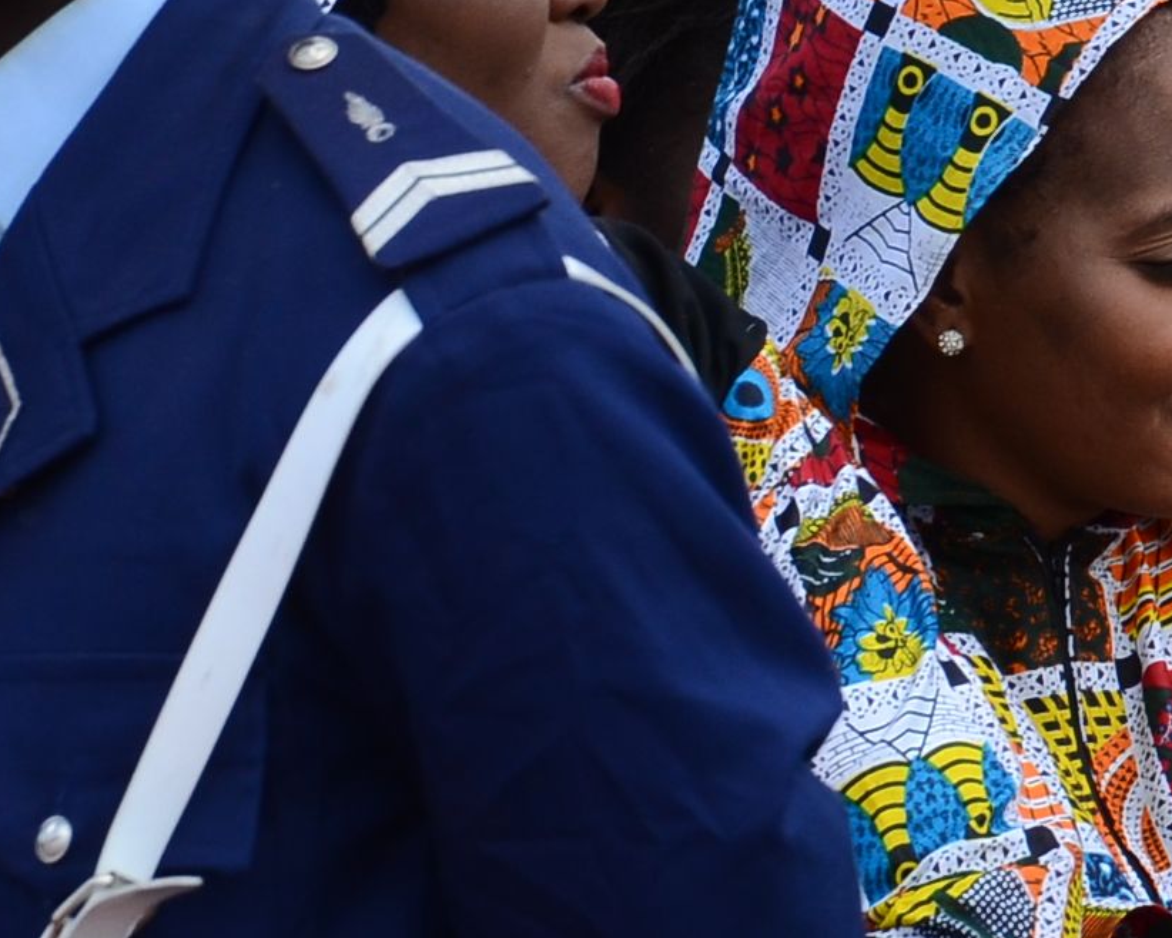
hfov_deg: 2.9
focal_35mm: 663
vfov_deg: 2.3
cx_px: 1822
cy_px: 530
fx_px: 23006
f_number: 8
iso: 320
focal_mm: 105
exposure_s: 1/500
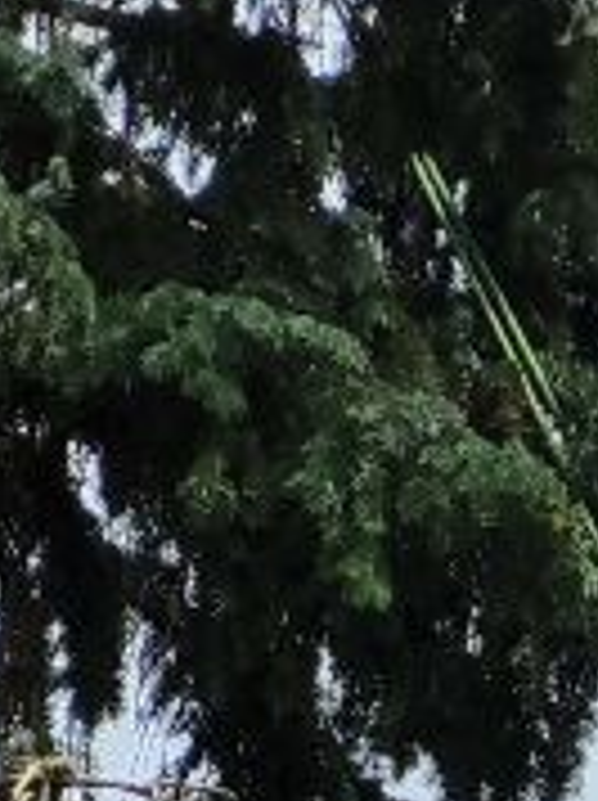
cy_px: 1816
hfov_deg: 3.5
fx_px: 9836
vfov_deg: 4.6
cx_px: 1223
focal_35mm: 426
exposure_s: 1/1704
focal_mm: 7.12
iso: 25
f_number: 2.4
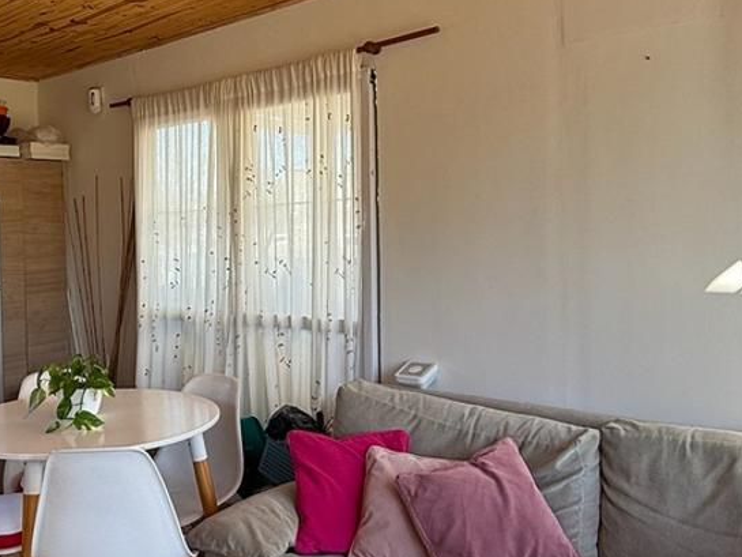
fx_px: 793
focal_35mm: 37
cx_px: 246
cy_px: 240
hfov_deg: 49.3
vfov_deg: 38.6
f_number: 2.2
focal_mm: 2.22
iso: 50
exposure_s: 1/151
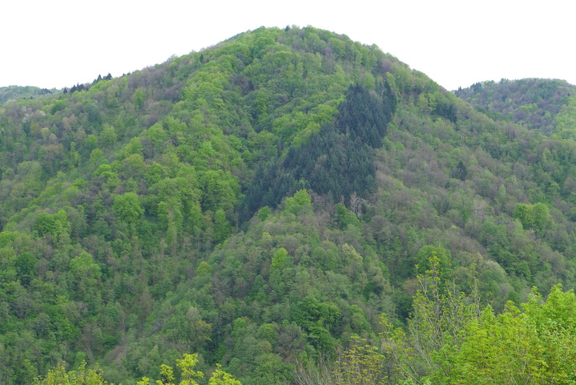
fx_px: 960
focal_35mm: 60
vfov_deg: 22.6
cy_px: 192
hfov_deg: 33.4
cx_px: 288
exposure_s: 1/250
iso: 100
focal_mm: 11.8
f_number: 2.8
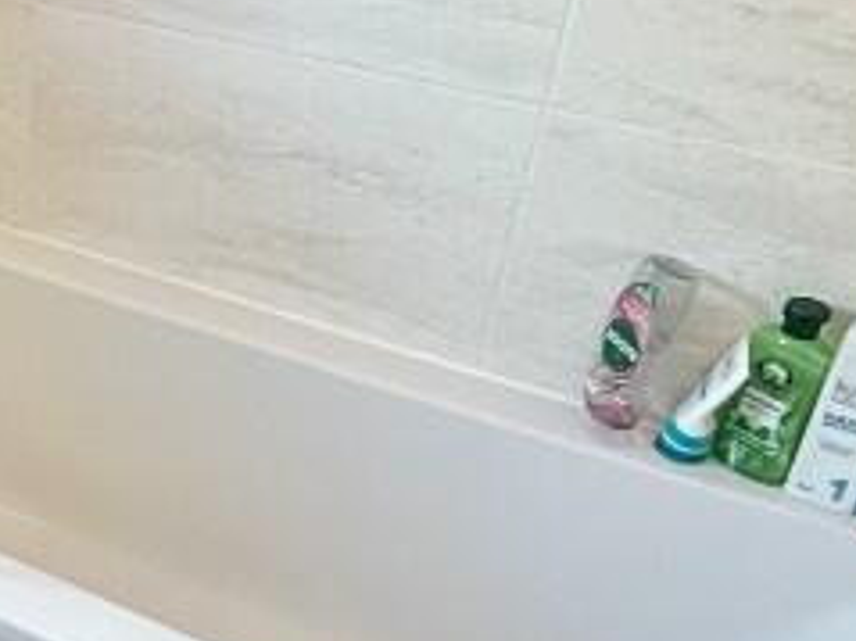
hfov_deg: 26.5
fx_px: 1483
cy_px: 229
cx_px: -297
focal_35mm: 60
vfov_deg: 24.3
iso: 500
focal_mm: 2.22
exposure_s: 1/60
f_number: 2.2
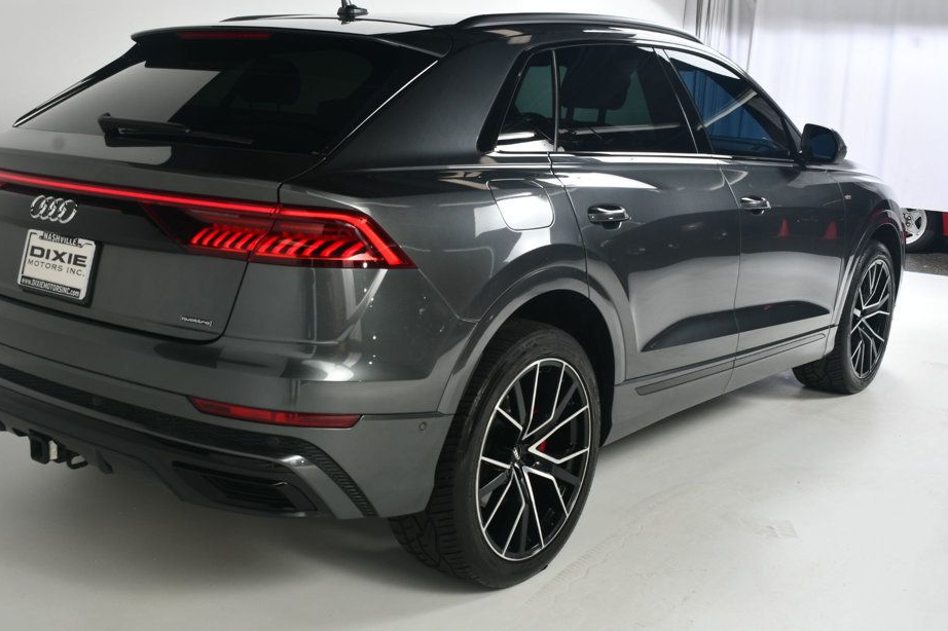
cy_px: 302
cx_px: 424
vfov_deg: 33.4
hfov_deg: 48.4
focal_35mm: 40
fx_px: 1053
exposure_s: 1/160
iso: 100
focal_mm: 24
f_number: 10
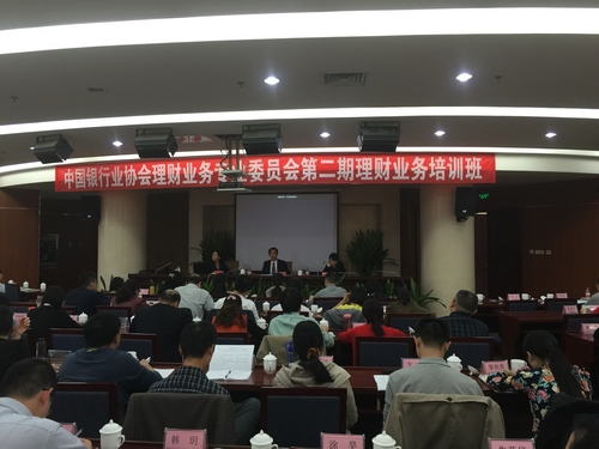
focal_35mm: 29
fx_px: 502
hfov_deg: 61.7
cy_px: 224
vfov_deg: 48.2
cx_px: 300
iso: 50
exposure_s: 1/17
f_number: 2.2
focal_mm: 4.15
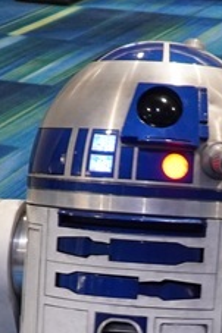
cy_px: 298
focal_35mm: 122
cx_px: 137
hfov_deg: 11.2
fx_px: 1130
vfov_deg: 16.6
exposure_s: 1/30
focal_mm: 18
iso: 800
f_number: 4
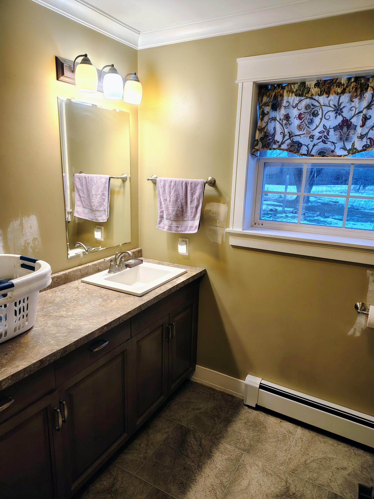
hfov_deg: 56.8
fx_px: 346
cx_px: 187
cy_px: 250
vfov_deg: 71.6
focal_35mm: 24
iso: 802
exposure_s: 1/60
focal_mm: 5.56
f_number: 1.8
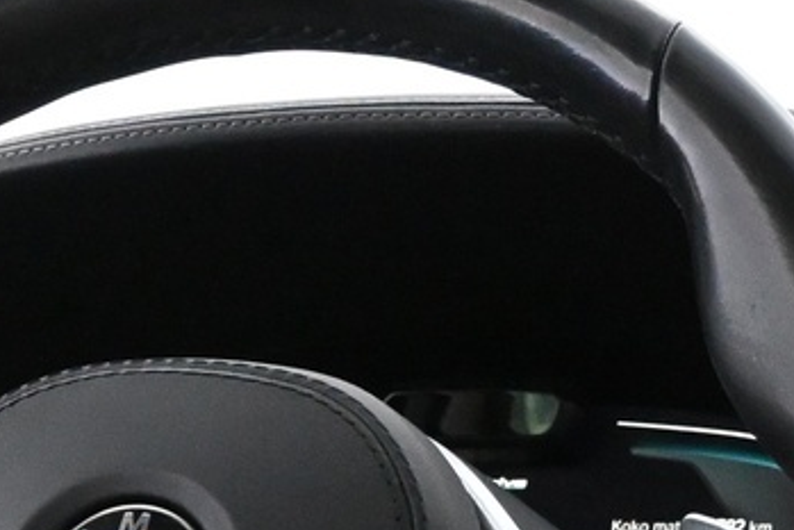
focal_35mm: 156
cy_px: 475
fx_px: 3452
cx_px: 100
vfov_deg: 8.7
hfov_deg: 13.0
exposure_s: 1/60
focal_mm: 22.5
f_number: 4
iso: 5600
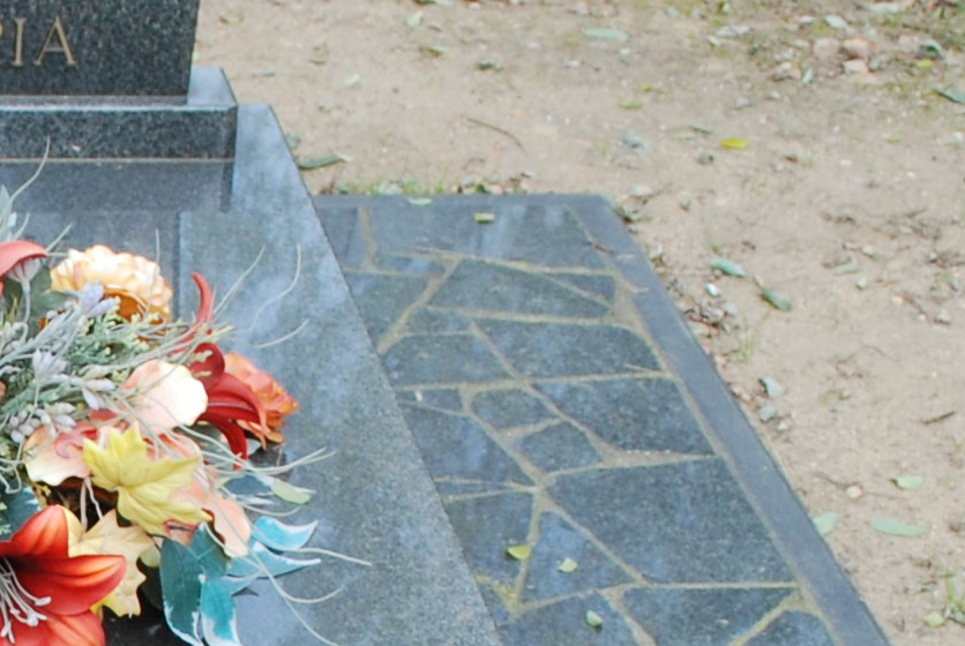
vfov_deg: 10.9
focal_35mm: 125
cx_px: -204
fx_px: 3355
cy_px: 714
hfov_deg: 15.7
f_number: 5.6
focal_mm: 18
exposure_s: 1/125
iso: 180
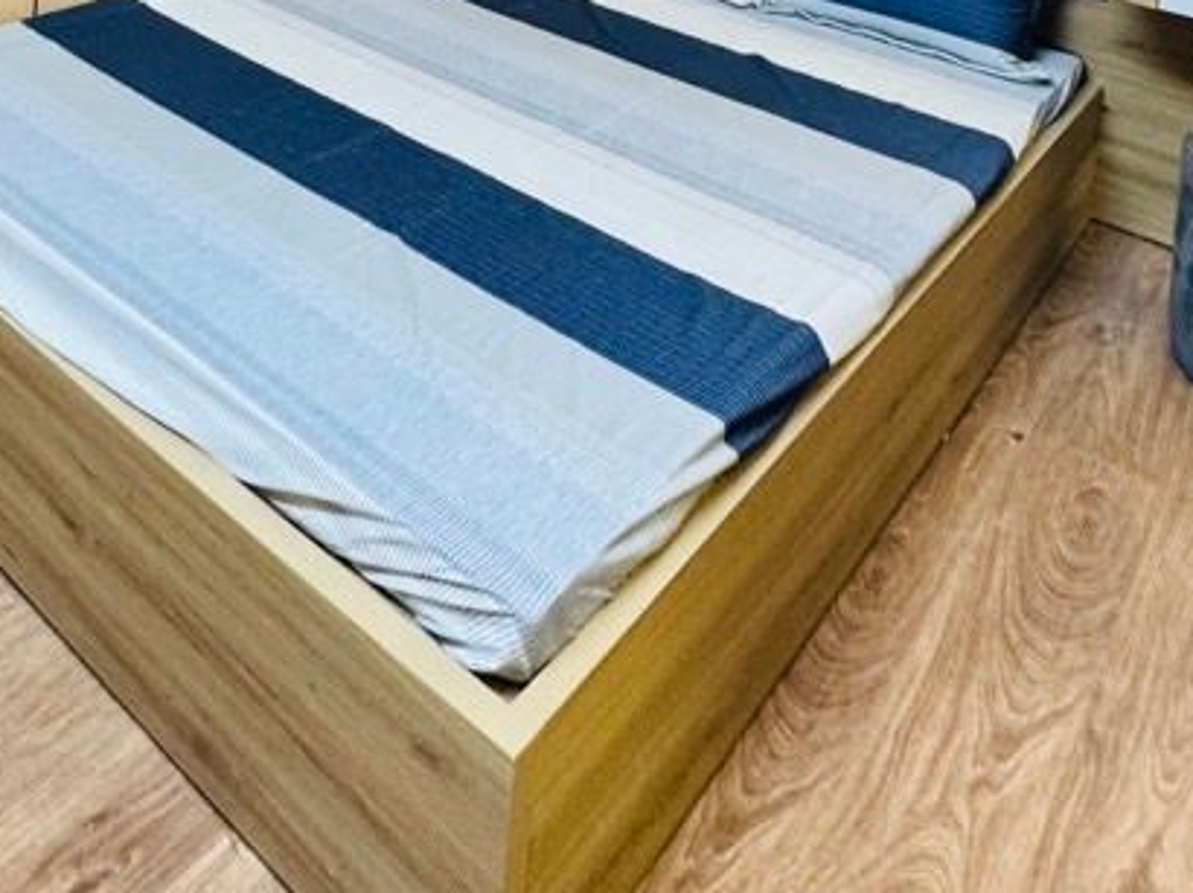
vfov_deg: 28.9
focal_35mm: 35
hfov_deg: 52.6
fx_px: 1206
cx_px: 585
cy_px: -387
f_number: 2.2
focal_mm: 2.22
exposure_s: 1/60
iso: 500
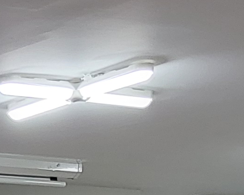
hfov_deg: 8.9
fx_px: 1429
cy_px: 656
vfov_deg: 6.8
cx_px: -312
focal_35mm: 198
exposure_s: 1/120
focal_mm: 3.98
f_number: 1.8
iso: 160
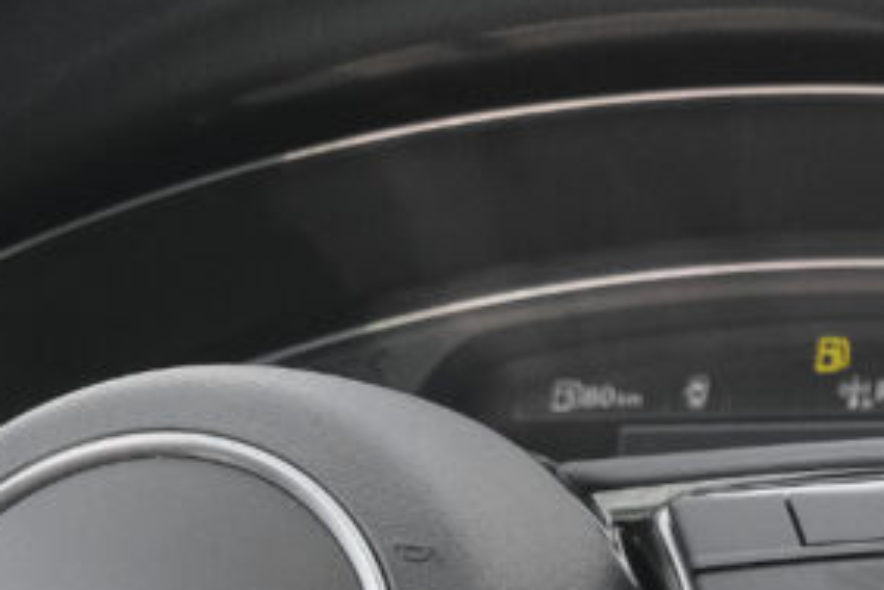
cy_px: 779
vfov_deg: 5.6
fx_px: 6043
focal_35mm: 246
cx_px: -219
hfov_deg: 8.3
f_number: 8
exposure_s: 1/125
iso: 2000
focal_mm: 45
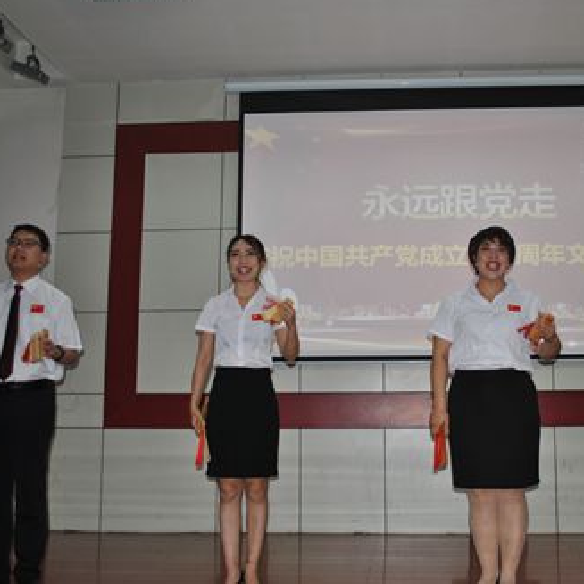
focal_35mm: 43
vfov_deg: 39.2
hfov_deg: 38.9
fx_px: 821
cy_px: 287
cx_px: 370
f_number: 3.8
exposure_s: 1/60
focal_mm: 22
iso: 200
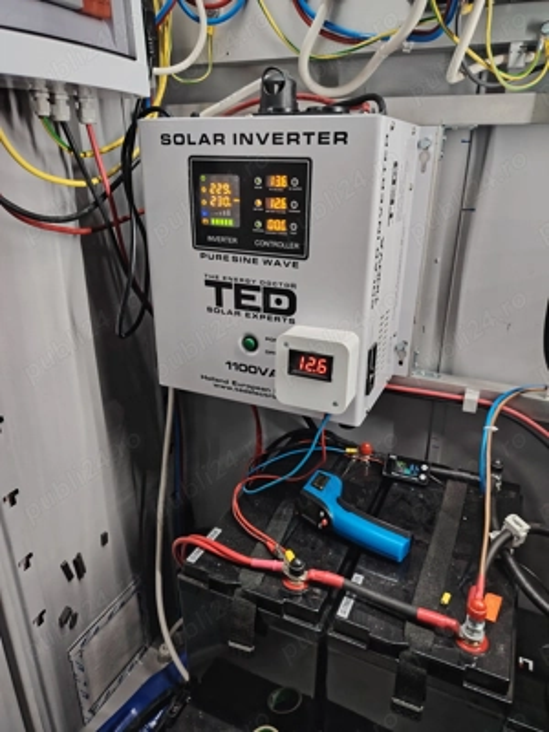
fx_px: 508
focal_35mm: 24
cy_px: 366
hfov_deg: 56.8
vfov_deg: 71.6
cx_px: 274
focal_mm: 5.25
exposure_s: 1/25
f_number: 1.75
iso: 609
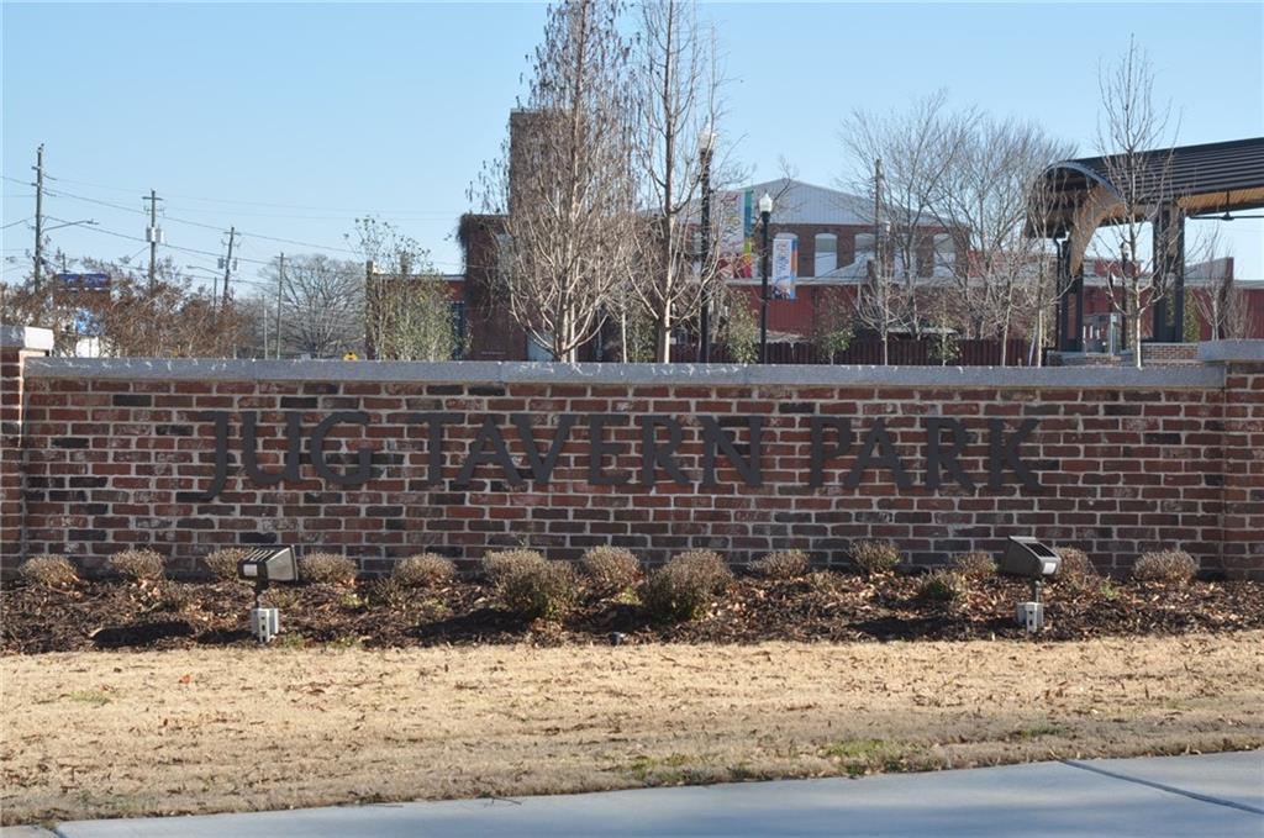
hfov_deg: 26.0
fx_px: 2734
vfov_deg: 17.4
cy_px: 419
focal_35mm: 78
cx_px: 632
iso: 200
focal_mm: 52
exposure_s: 1/200
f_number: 9
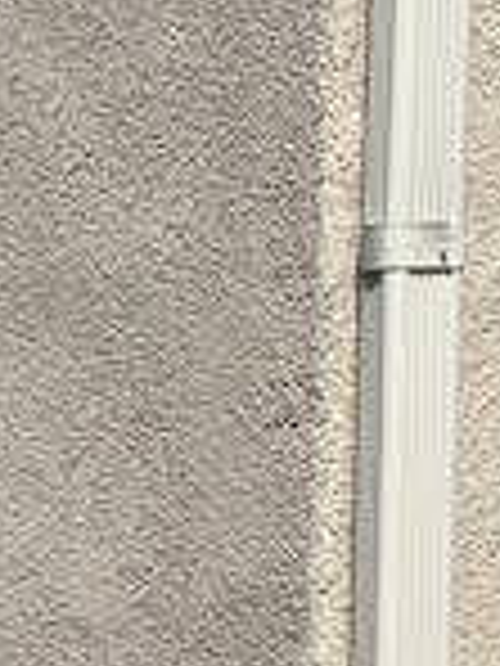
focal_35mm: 125
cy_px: 490
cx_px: -491
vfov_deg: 15.7
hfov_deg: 10.8
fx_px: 2407
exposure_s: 1/1538
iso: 25
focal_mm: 4.15
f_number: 2.2
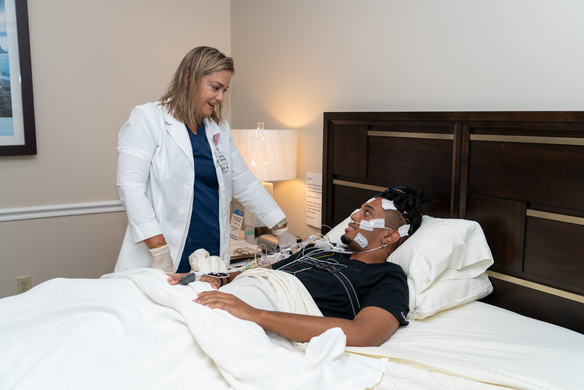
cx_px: 292
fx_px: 519
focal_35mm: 32
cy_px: 195
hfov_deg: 58.7
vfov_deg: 41.1
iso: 200
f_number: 4
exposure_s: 1/125
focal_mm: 32
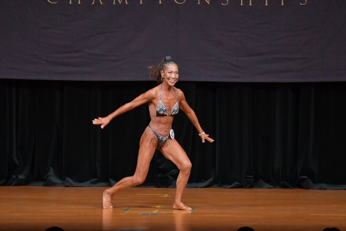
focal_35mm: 270
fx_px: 2594
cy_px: 116
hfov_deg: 7.6
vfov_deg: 5.1
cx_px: 173
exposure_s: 1/400
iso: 4000
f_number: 5.6
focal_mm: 180
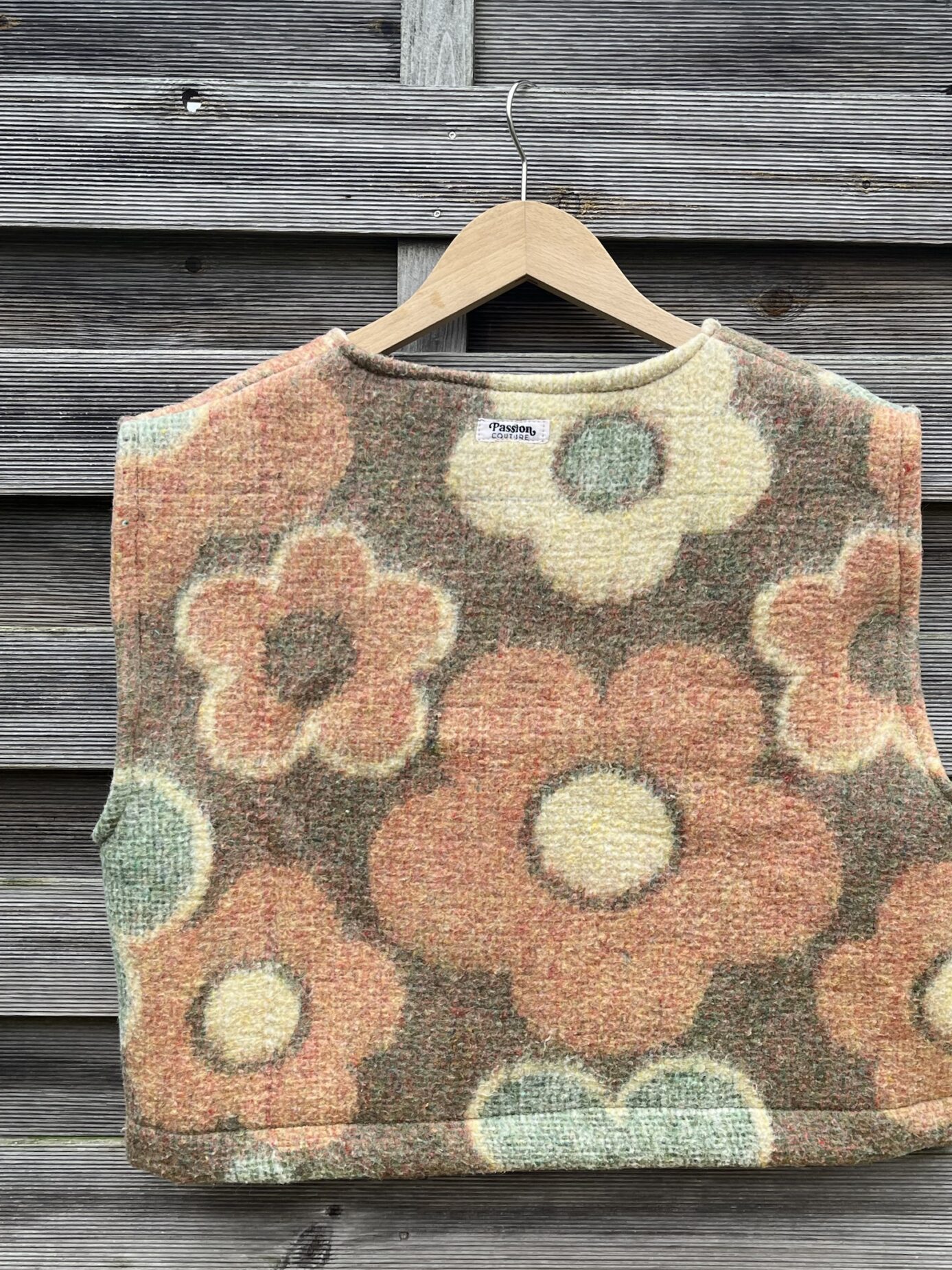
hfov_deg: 39.5
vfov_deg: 51.3
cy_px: 680
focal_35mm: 36
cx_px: 566
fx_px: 1320
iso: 40
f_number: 1.6
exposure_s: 1/124
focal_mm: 5.1
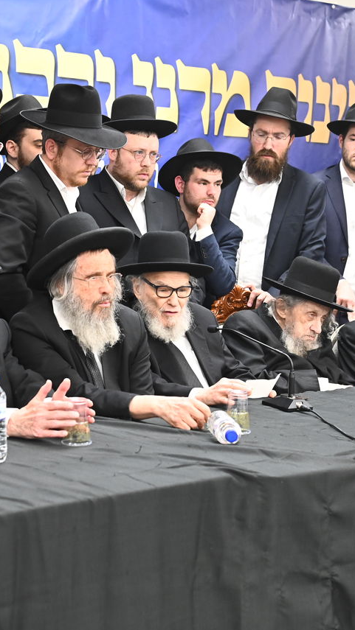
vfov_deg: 29.3
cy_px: 295
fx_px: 1205
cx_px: 125
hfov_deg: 16.7
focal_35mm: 72
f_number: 3.5
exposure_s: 1/160
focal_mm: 42
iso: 2000
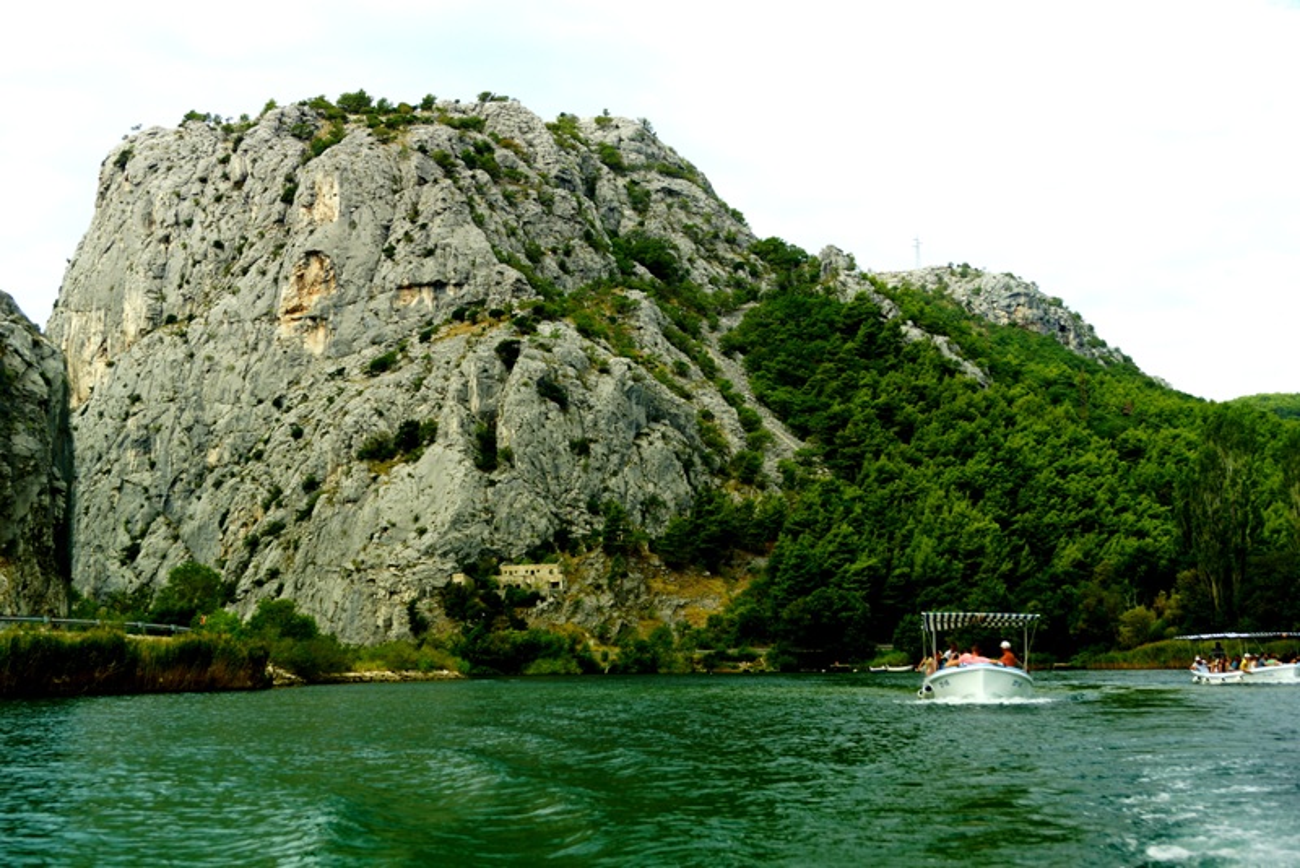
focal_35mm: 39
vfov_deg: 34.2
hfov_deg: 49.5
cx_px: 650
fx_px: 1409
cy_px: 434
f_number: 4.5
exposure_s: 1/200
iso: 100
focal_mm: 26
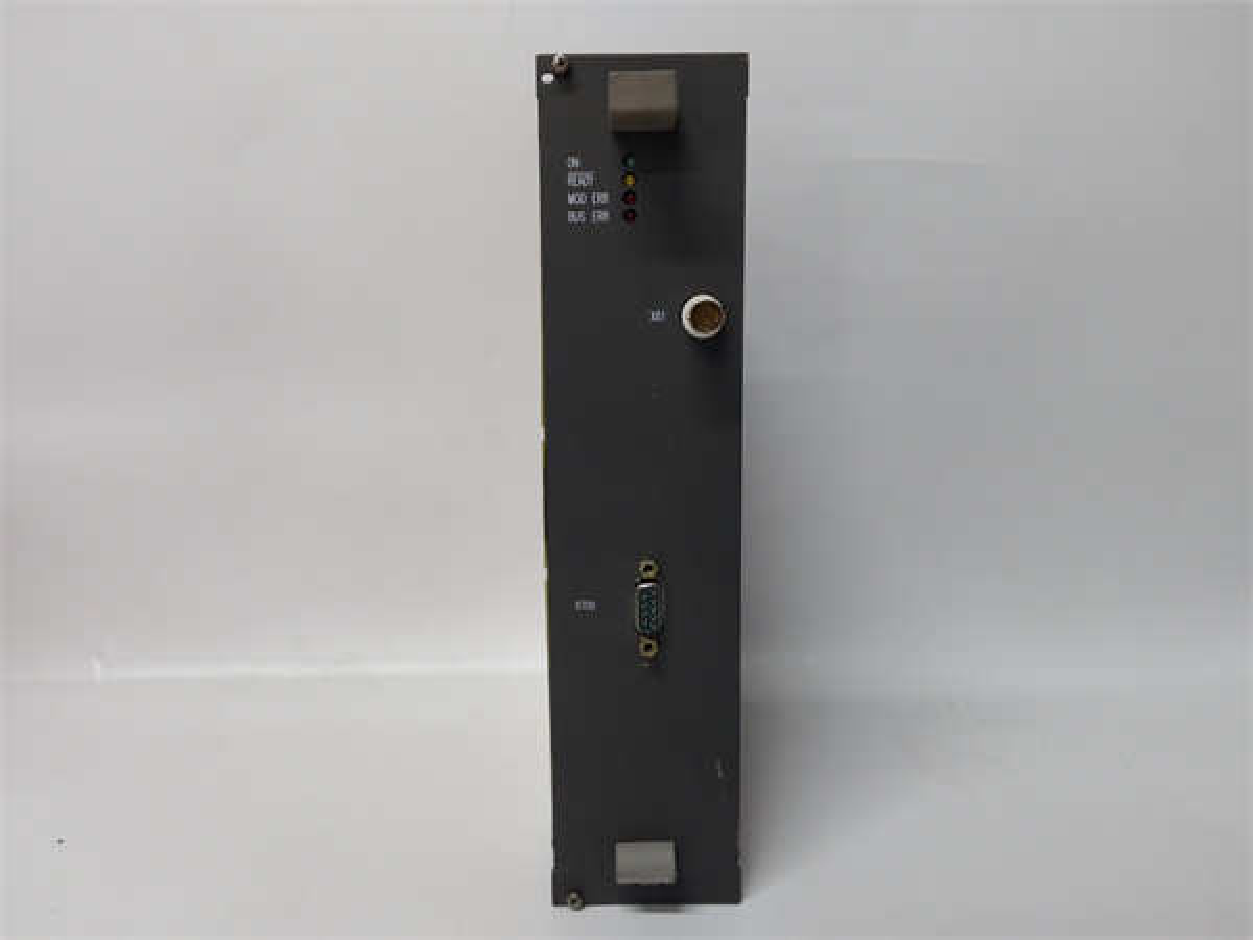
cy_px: 470
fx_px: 977
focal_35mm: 27
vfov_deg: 51.4
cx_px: 626
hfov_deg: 65.3
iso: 162
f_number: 2
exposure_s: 1/33
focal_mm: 3.79
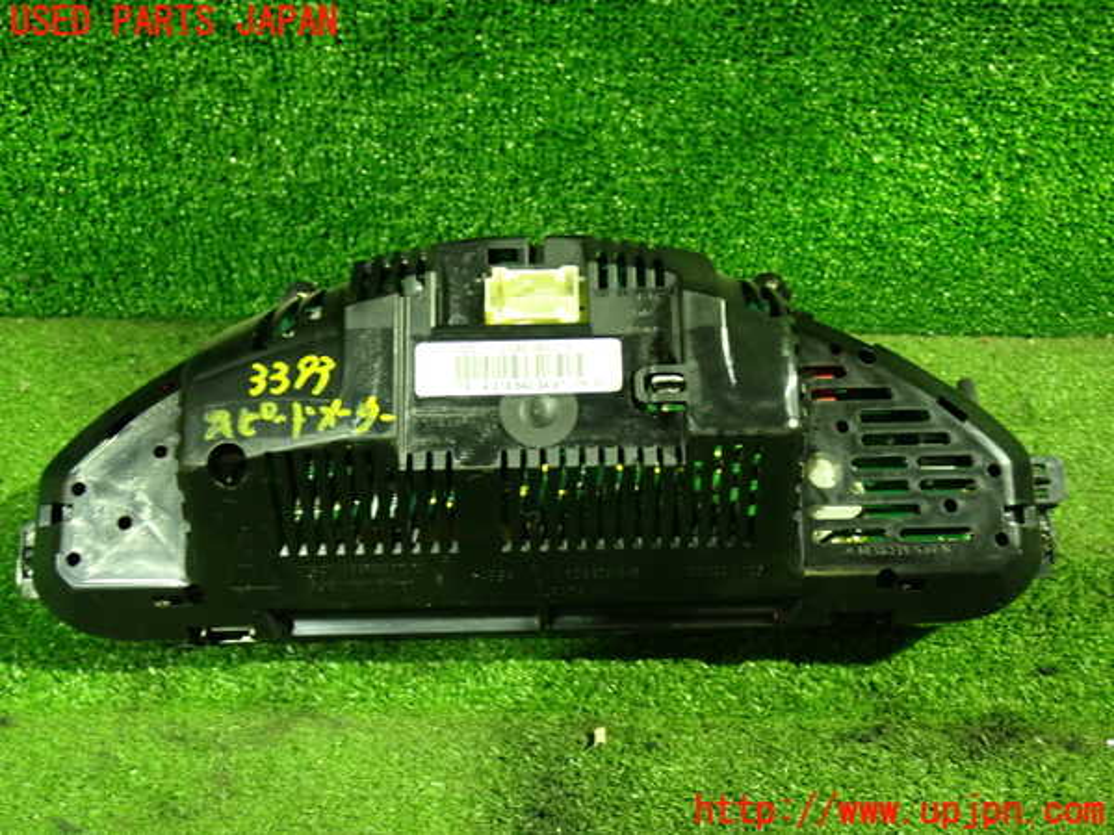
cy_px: 418
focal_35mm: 36
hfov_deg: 51.4
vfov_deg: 39.7
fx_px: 1159
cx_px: 557
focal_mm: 6.37
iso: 800
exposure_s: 1/15
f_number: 2.5
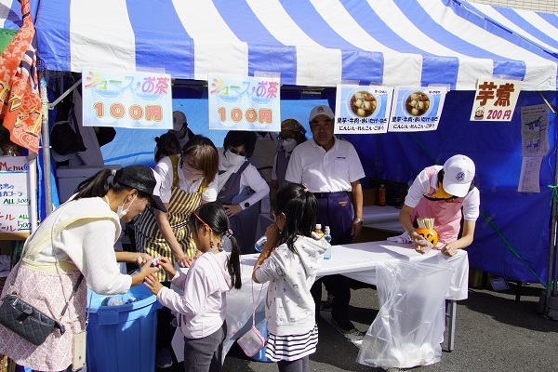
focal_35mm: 30
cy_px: 186
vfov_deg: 43.6
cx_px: 279
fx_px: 465
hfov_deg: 61.9
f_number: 10
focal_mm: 20
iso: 100
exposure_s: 1/250
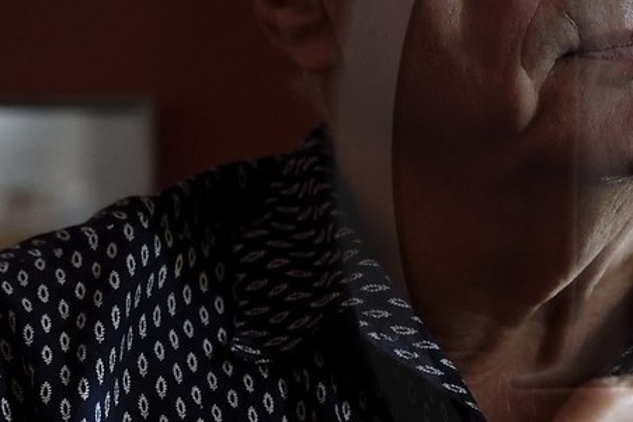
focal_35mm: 156
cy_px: 160
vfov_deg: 8.8
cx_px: 908
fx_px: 2744
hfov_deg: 12.6
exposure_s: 1/60
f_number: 3.5
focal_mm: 44
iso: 3200
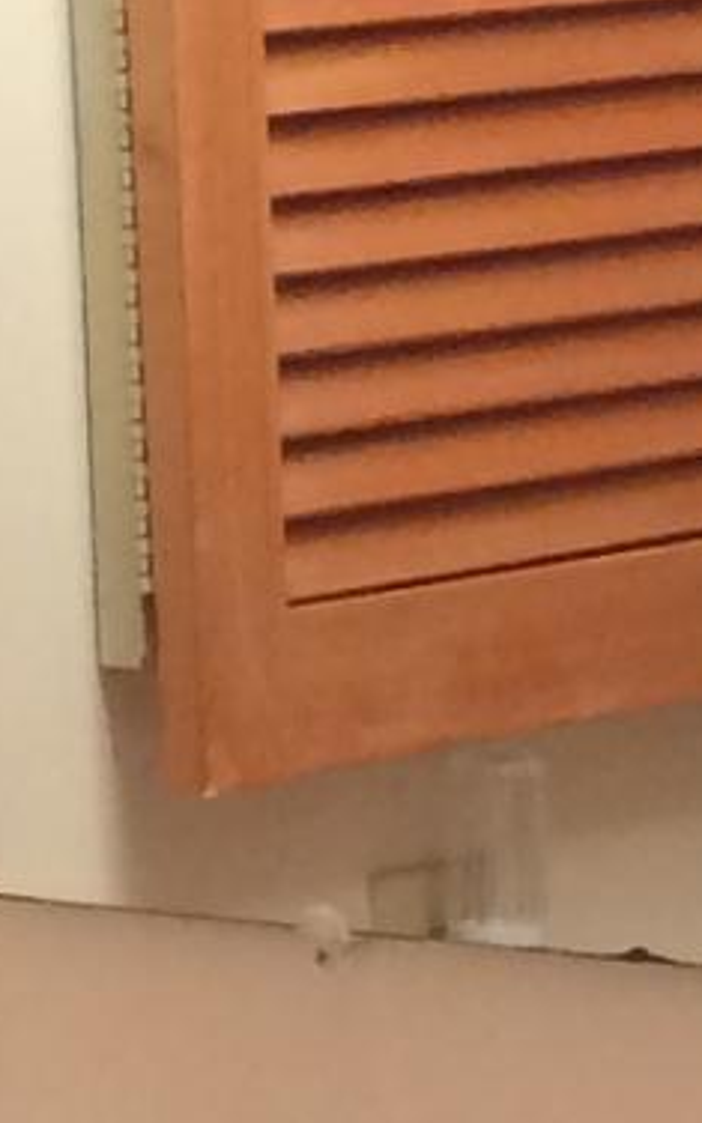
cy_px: 1437
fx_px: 7775
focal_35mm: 254
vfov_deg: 8.2
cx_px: 732
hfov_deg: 5.2
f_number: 2.2
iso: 64
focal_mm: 4.12
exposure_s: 1/30
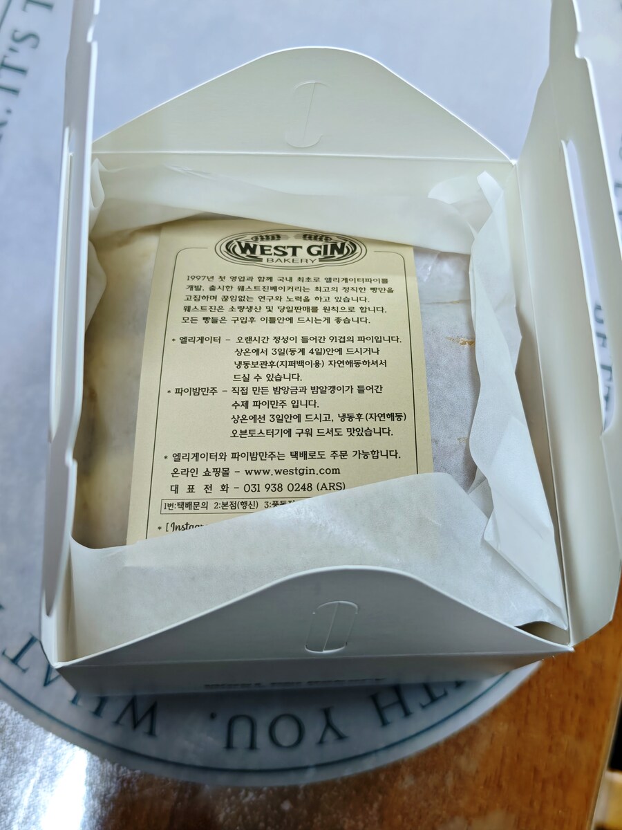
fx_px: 1102
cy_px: 415
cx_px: 311
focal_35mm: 46
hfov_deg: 31.5
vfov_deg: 41.2
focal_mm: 8.72
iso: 320
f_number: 1.63
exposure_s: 1/120
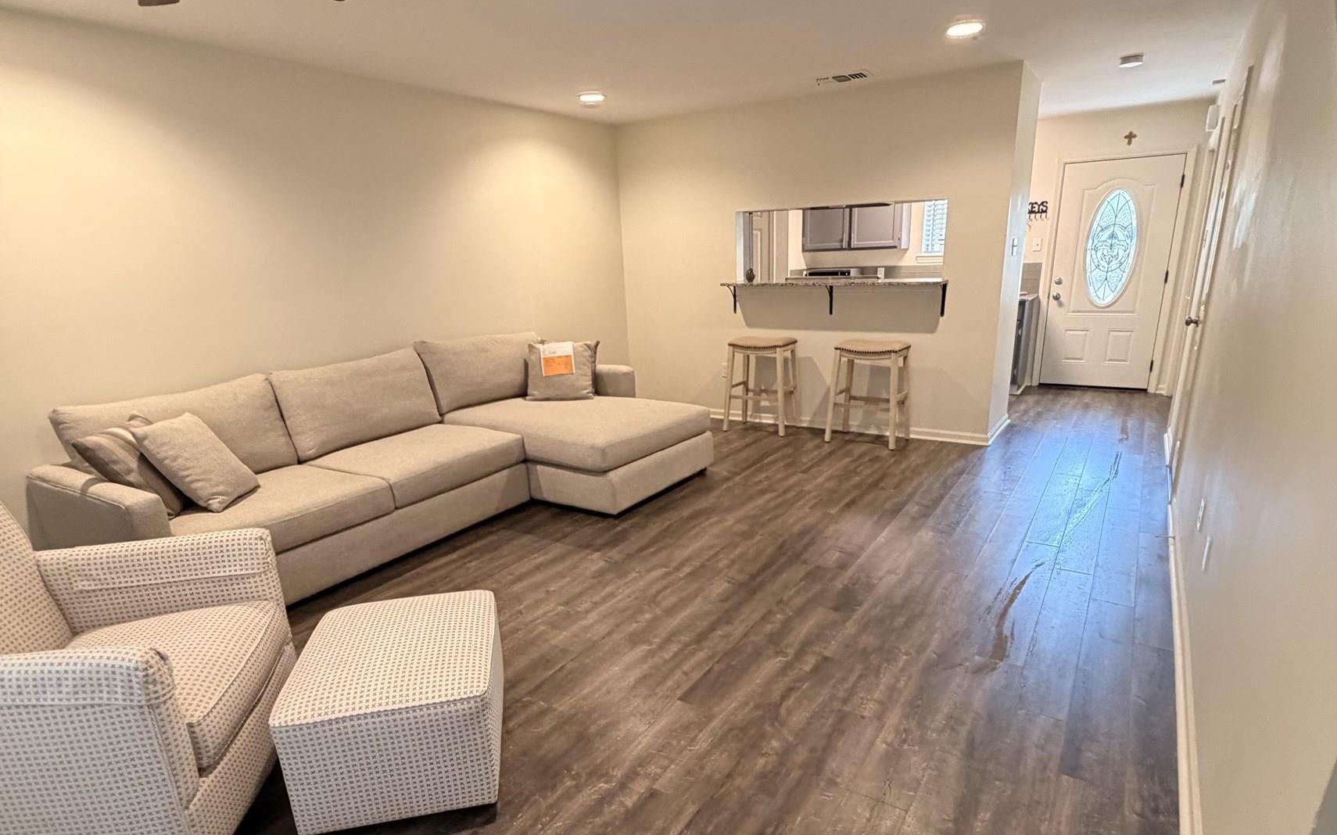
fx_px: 729
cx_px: 669
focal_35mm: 20
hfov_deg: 85.1
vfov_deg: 59.3
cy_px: 489
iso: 500
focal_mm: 2.22
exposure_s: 1/60
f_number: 2.2
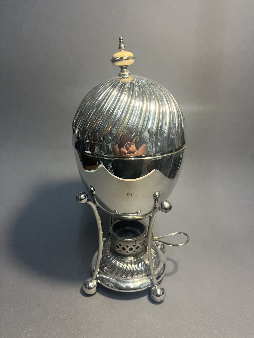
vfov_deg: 67.3
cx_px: 127
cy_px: 169
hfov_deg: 53.1
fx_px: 254
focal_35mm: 26
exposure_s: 1/50
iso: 320
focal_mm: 5.1
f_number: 1.6
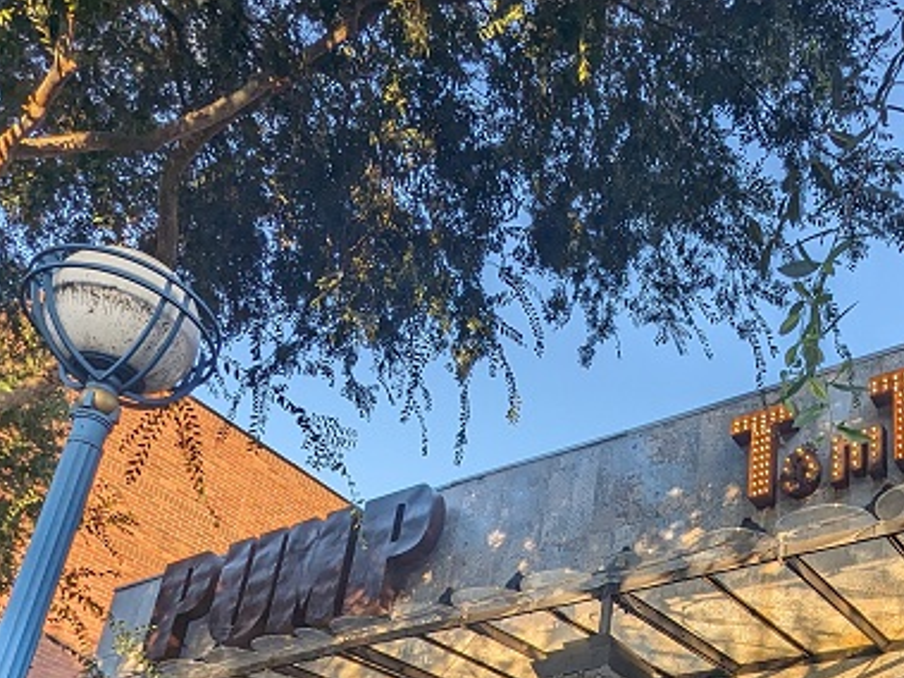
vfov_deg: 33.3
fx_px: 992
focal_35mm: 38
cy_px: 729
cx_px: 656
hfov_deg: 47.5
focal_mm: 2.35
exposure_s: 1/288
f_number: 2.2
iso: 48
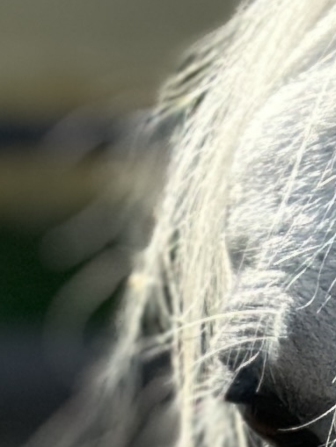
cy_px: 723
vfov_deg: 5.2
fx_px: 4916
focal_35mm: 380
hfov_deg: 3.9
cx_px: 647
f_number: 1.78
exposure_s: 1/3876
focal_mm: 6.86
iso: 80
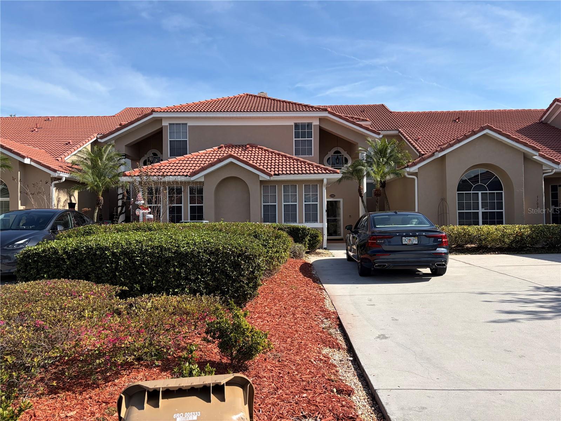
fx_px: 421
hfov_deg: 67.3
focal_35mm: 26
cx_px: 280
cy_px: 210
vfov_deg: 53.1
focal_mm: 5.96
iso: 64
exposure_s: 1/4329
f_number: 1.6
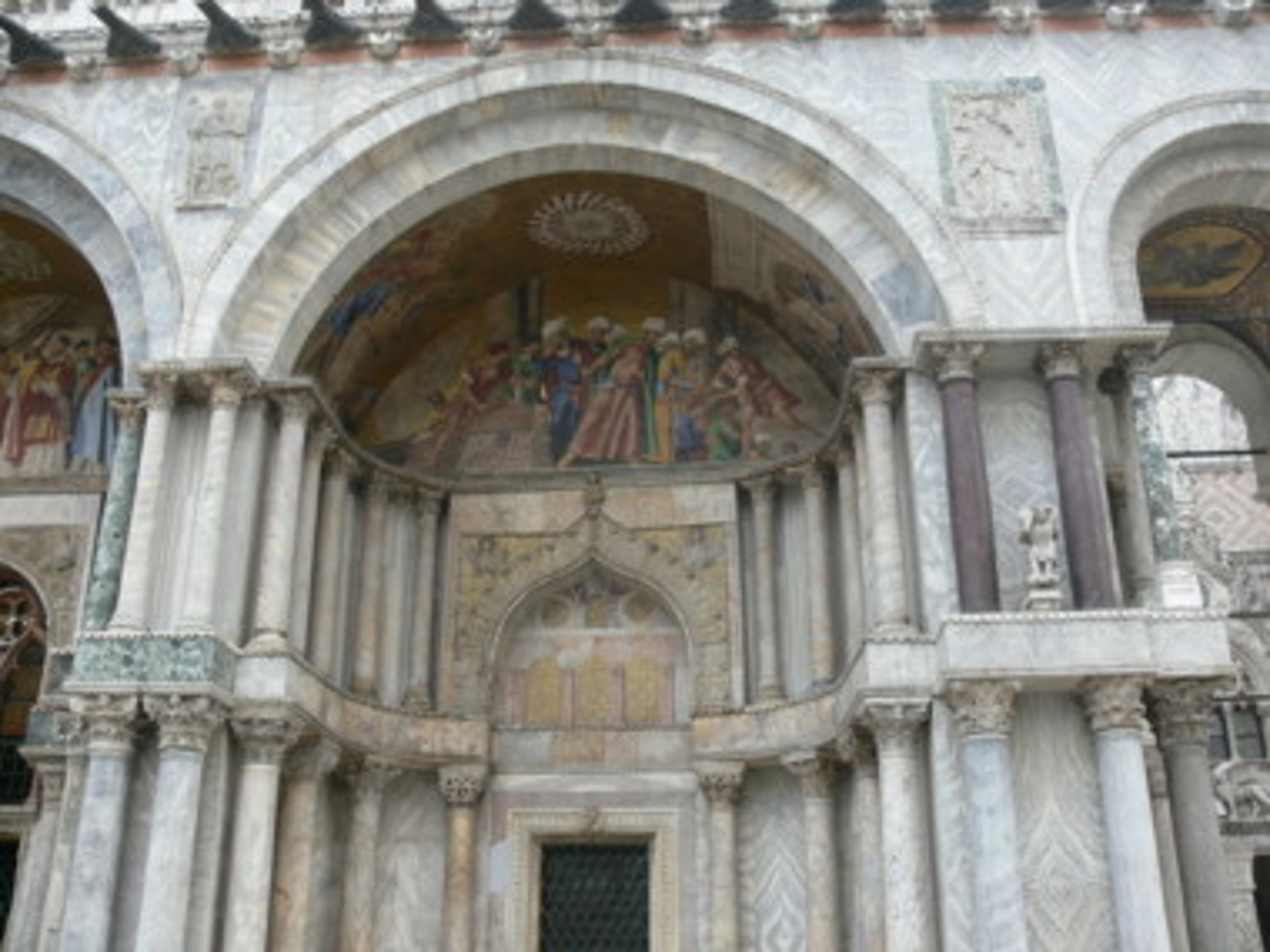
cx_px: 635
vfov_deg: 40.7
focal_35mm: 35
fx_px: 1284
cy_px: 476
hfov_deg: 52.6
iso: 80
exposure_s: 1/60
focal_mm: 7.4
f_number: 3.2
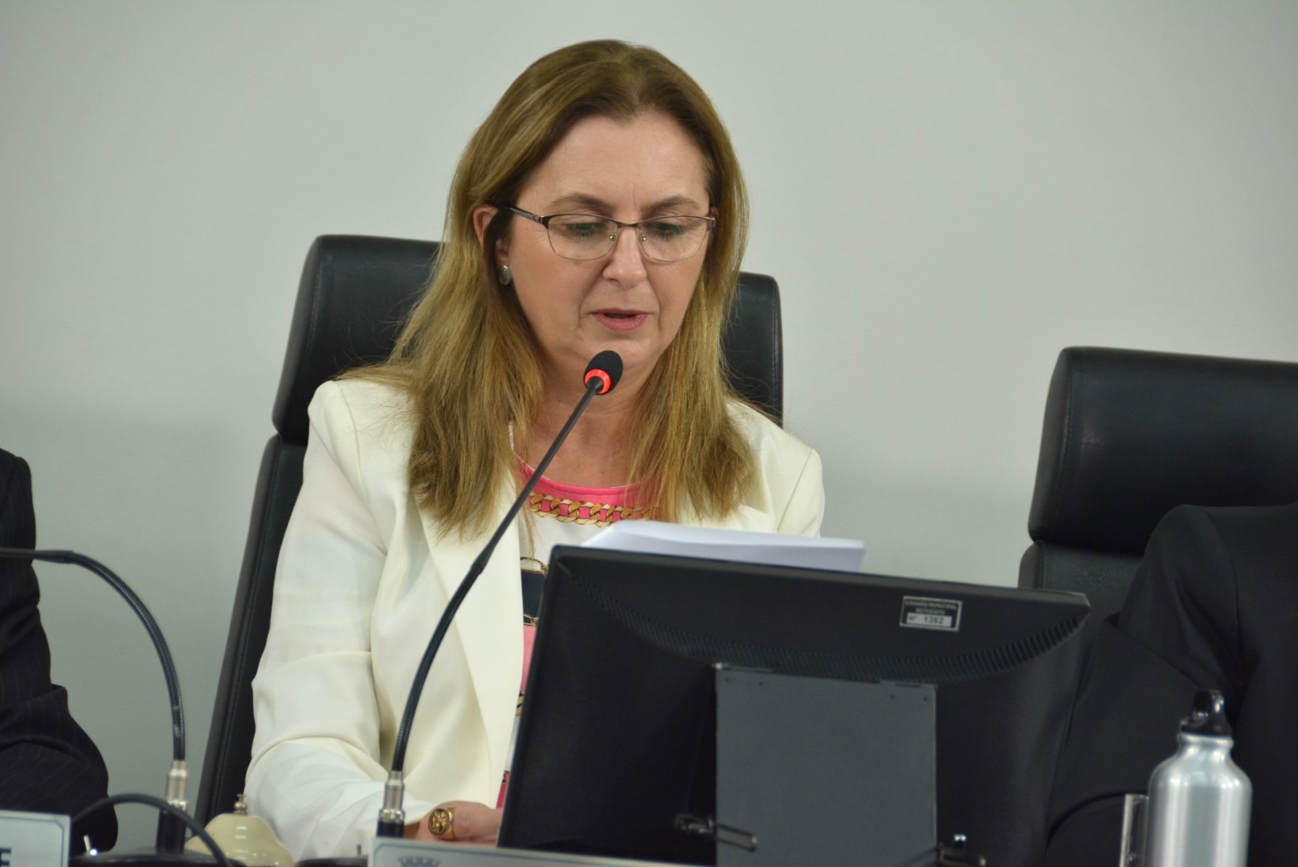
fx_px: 9200
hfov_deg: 8.1
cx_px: 649
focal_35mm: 255
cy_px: 434
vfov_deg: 5.4
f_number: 5.6
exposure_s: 1/125
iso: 800
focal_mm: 170
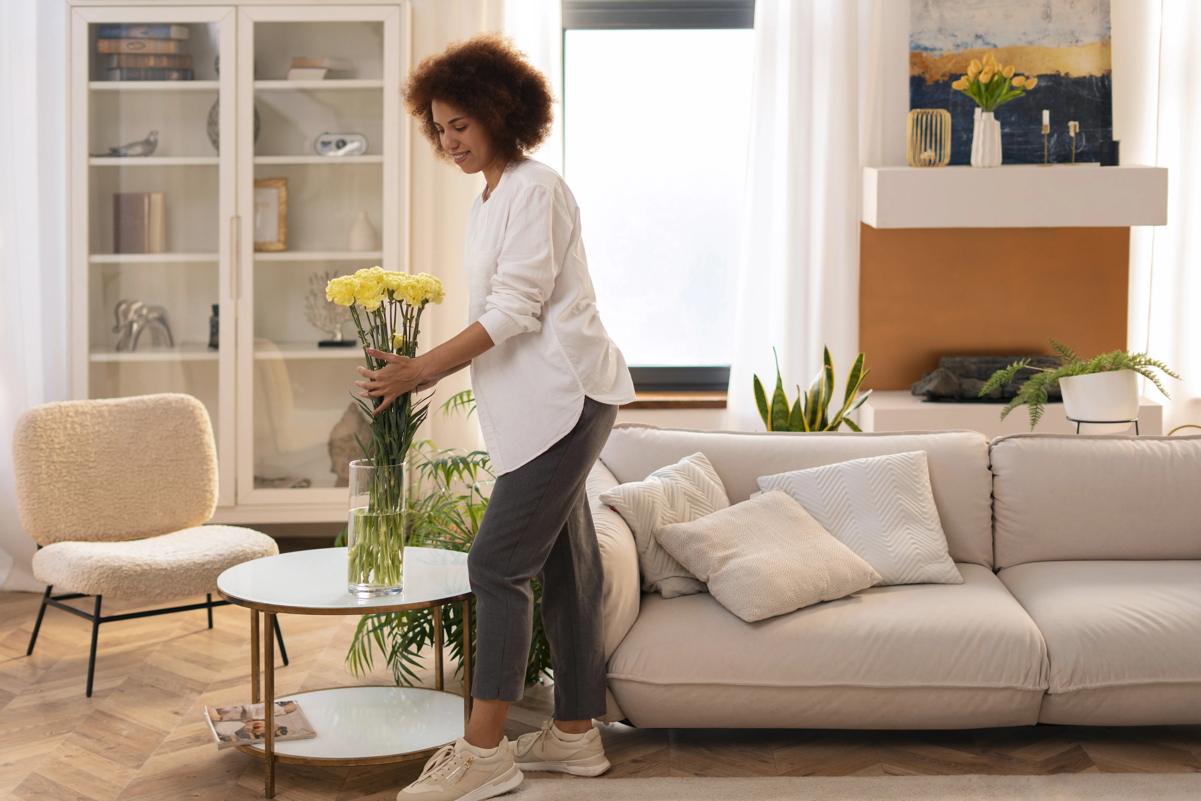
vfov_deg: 27.0
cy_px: 400
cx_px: 600
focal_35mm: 50
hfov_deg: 39.6
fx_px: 1668
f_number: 2
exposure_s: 1/200
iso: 400
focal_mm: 50
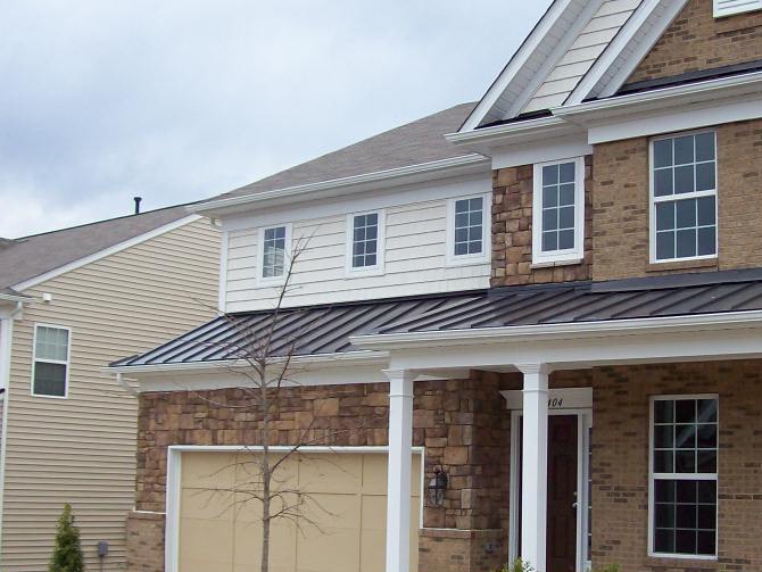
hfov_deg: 34.8
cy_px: 346
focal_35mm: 55
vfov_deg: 26.5
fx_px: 1211
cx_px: 446
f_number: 2.7
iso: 80
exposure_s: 1/480
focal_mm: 6
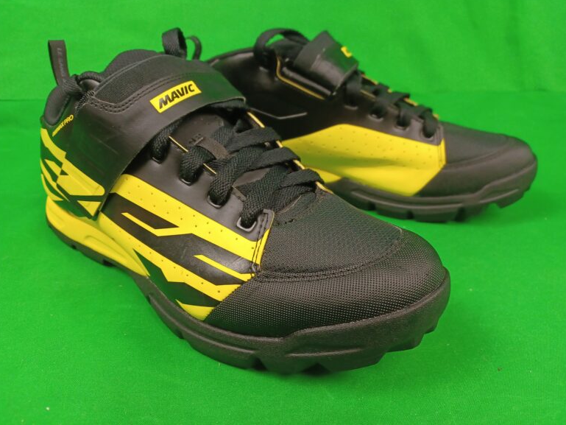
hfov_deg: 67.3
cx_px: 274
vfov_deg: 53.1
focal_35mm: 26
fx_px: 425
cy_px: 206
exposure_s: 1/50
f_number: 1.8
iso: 400
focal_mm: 4.6
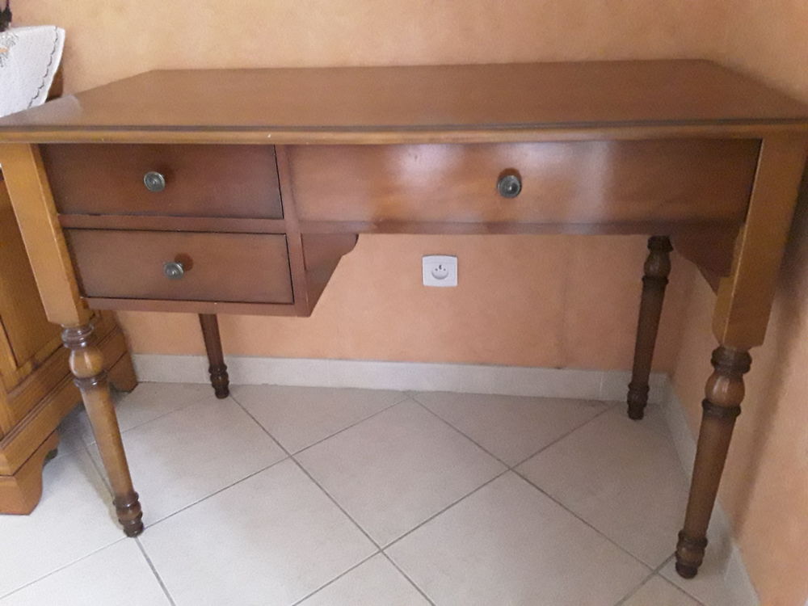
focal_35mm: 27
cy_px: 303
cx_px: 404
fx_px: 630
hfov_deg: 65.3
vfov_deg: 51.4
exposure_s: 1/17
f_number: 1.9
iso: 800
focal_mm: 2.91
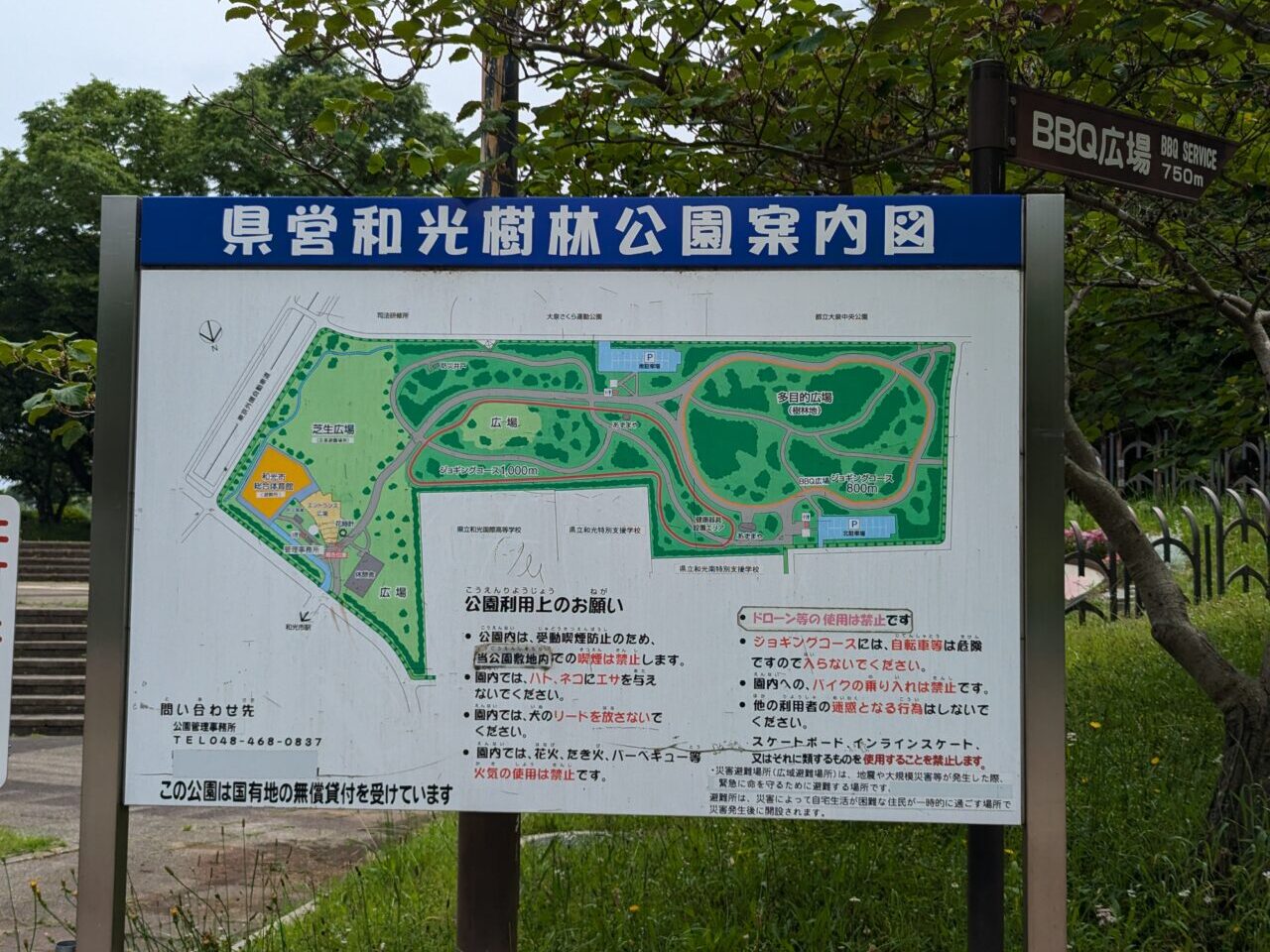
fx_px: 1761
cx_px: 635
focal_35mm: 48
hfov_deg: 39.7
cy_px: 476
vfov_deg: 30.3
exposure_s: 1/3040
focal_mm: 6.81
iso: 49
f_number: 1.85
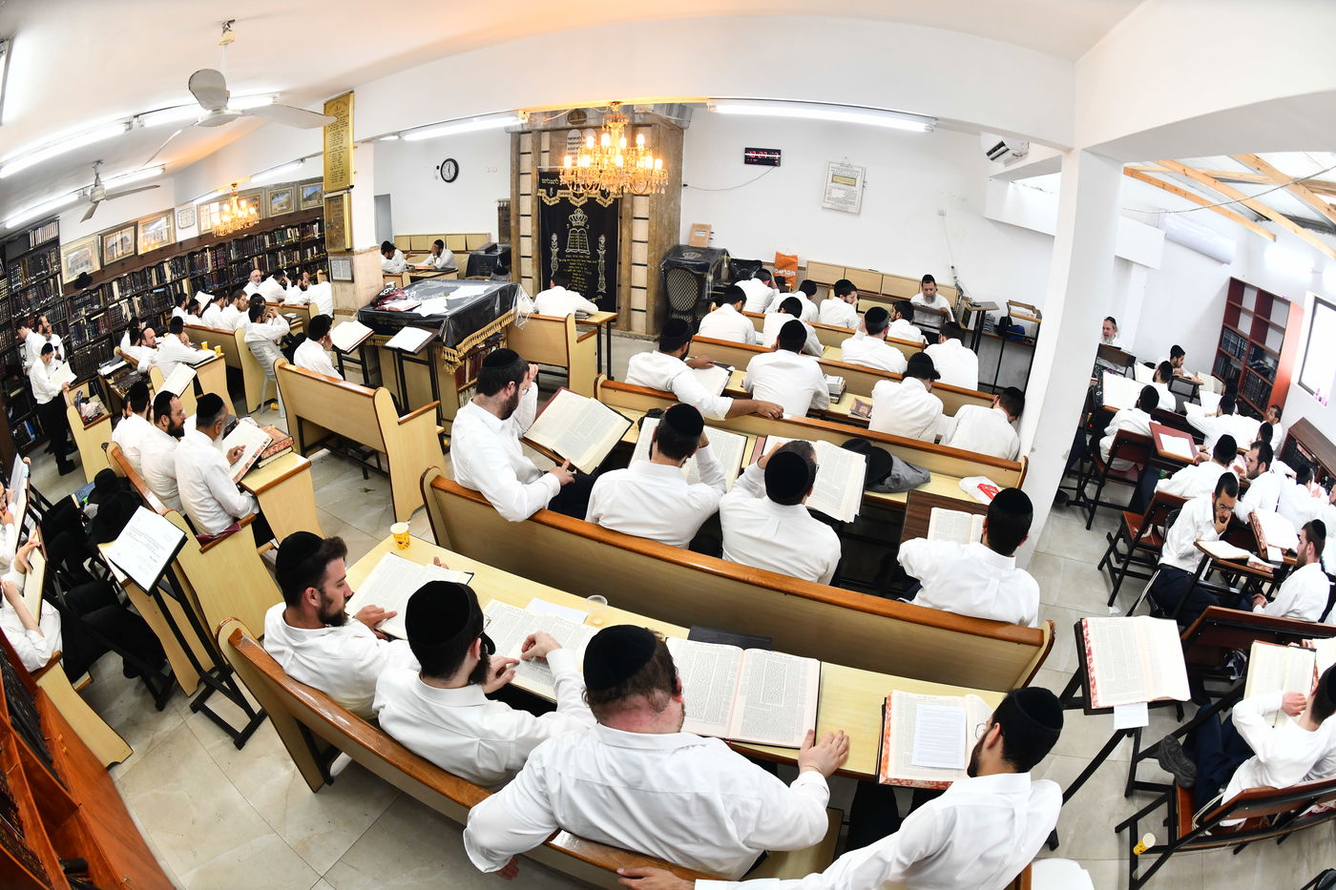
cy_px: 445
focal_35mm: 16
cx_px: 668
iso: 800
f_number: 5.6
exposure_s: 1/160
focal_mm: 16
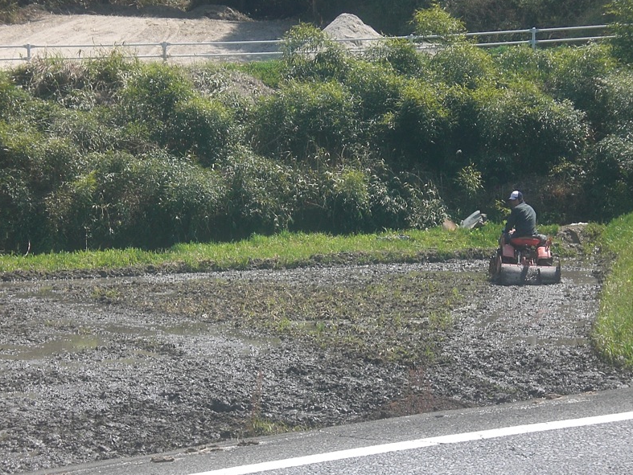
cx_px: 323
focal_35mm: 127
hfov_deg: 15.5
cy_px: 246
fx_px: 2323
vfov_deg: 11.7
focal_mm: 16.51
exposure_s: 1/200
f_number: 5.4
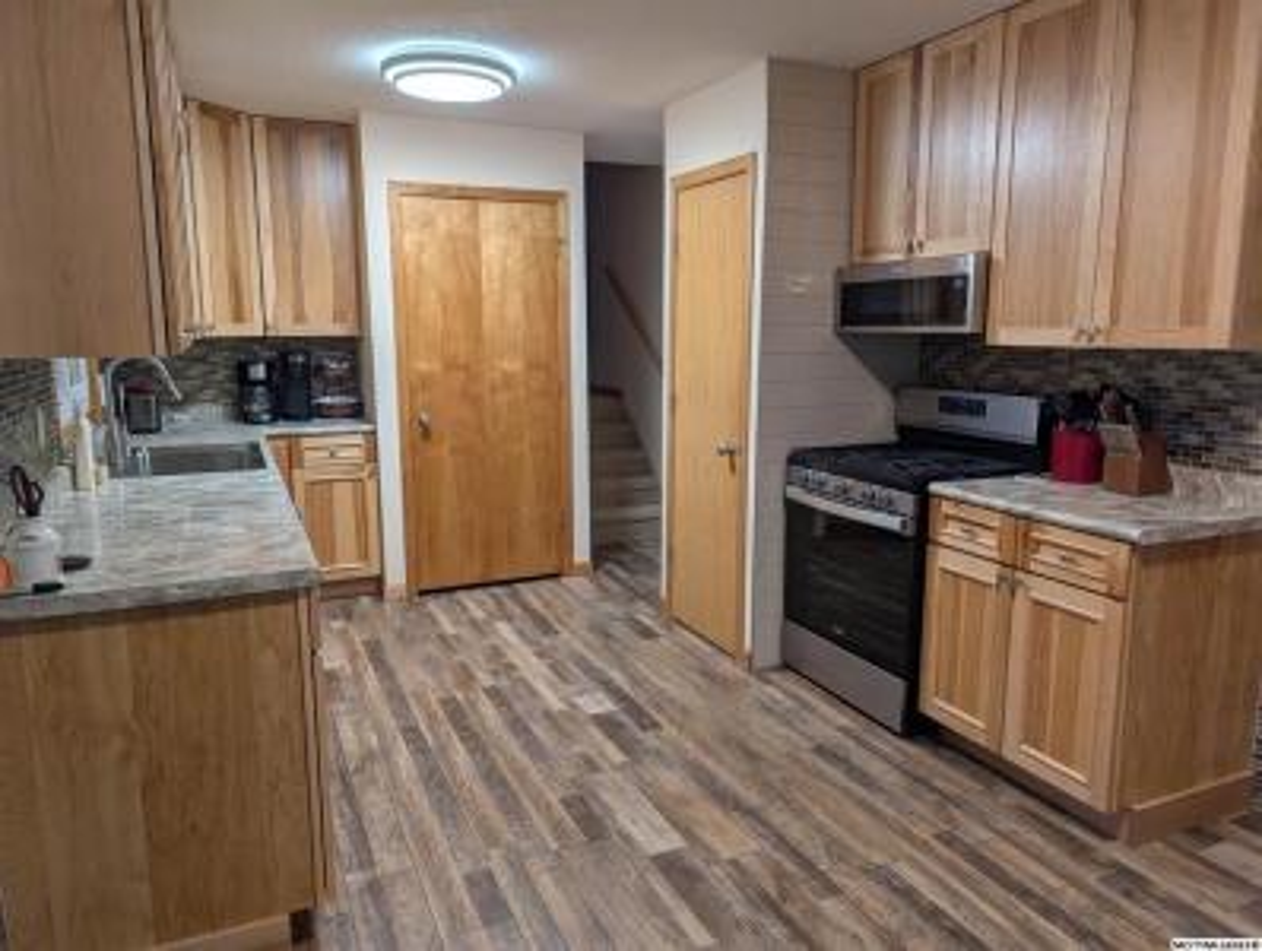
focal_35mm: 24
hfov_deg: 71.5
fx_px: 877
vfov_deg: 57.0
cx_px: 631
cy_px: 476
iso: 36
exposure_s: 1/120
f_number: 1.68
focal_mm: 6.9
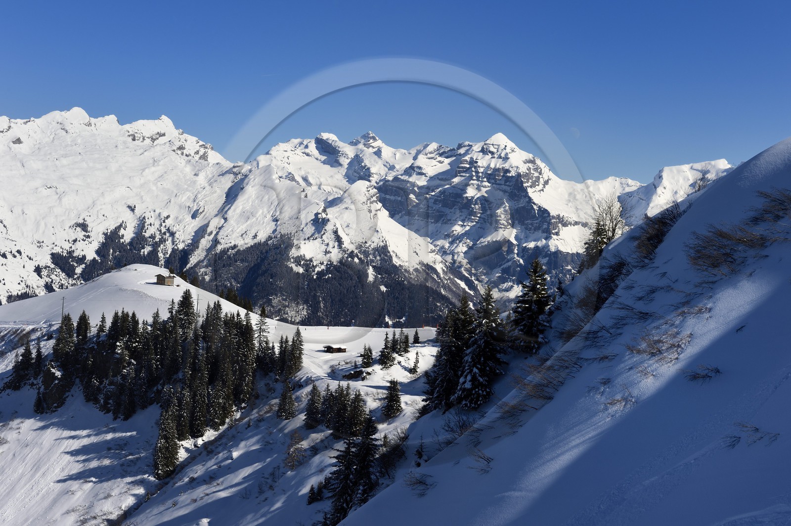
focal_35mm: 66
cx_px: 396
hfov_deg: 30.5
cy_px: 263
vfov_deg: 20.6
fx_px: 1449
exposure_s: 1/500
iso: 200
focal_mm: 66
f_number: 16
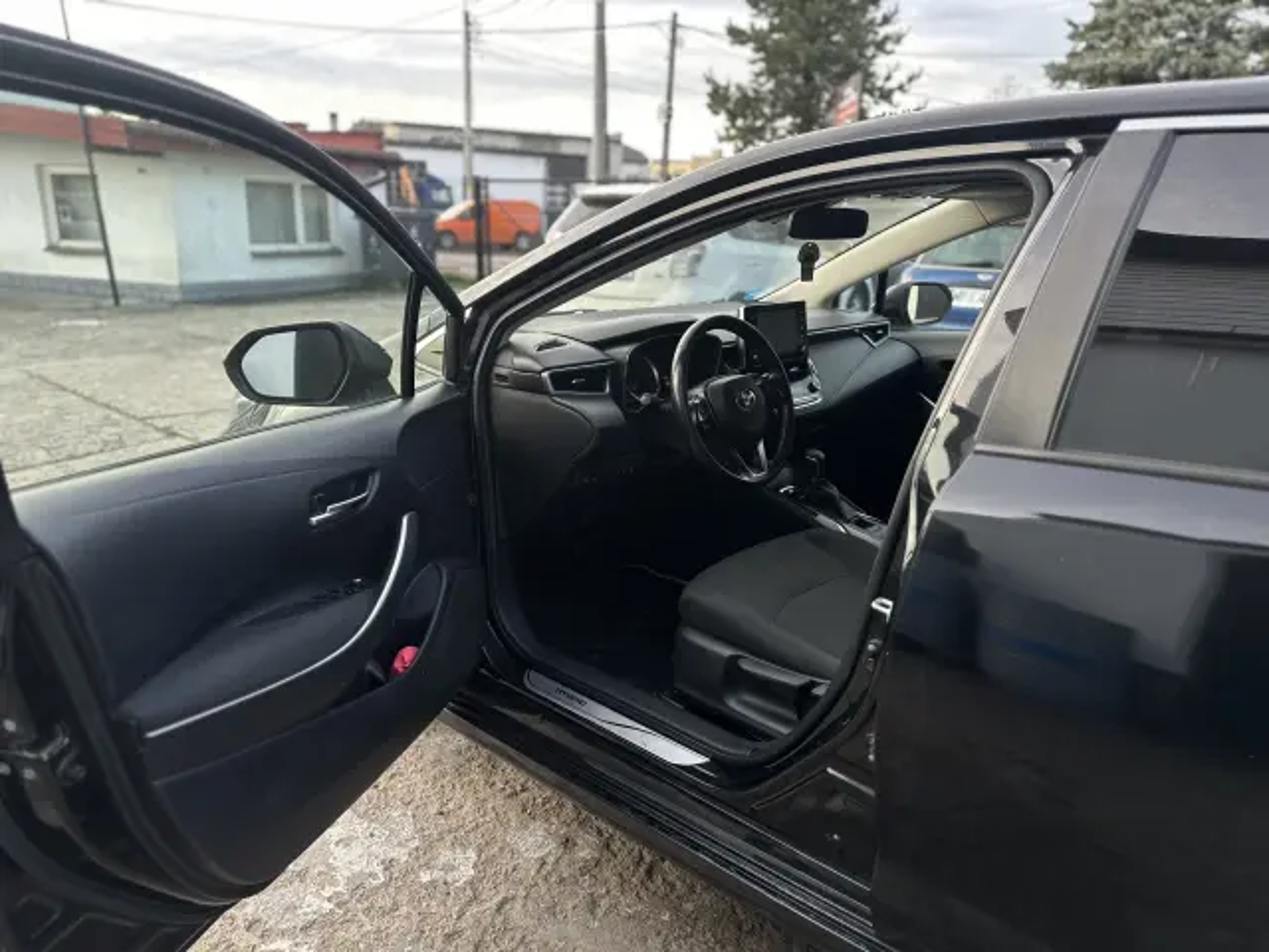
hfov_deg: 71.6
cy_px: 476
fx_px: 880
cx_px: 634
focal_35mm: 24
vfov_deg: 56.8
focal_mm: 6.86
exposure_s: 1/121
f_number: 1.78
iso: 64
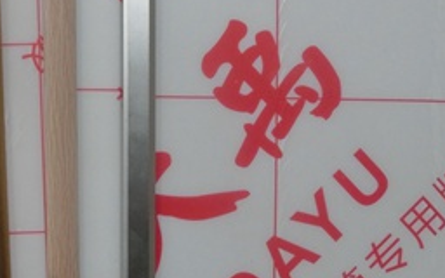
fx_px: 703
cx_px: 115
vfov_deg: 22.3
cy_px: 190
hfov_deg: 34.4
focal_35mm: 58
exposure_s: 1/100
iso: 400
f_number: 3.3
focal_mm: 4.87
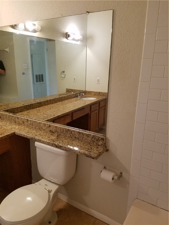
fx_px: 169
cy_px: 112
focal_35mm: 26
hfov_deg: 53.1
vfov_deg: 67.3
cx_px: 84
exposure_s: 1/40
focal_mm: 4.2
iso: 160
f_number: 1.7
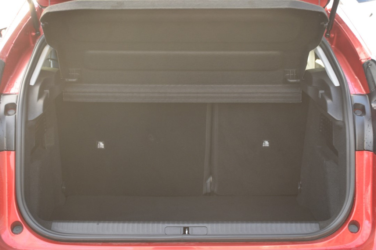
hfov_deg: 22.6
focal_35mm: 90
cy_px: 125
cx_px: 188
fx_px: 940
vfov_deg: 15.2
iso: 400
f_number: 5.3
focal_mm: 60
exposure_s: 1/80
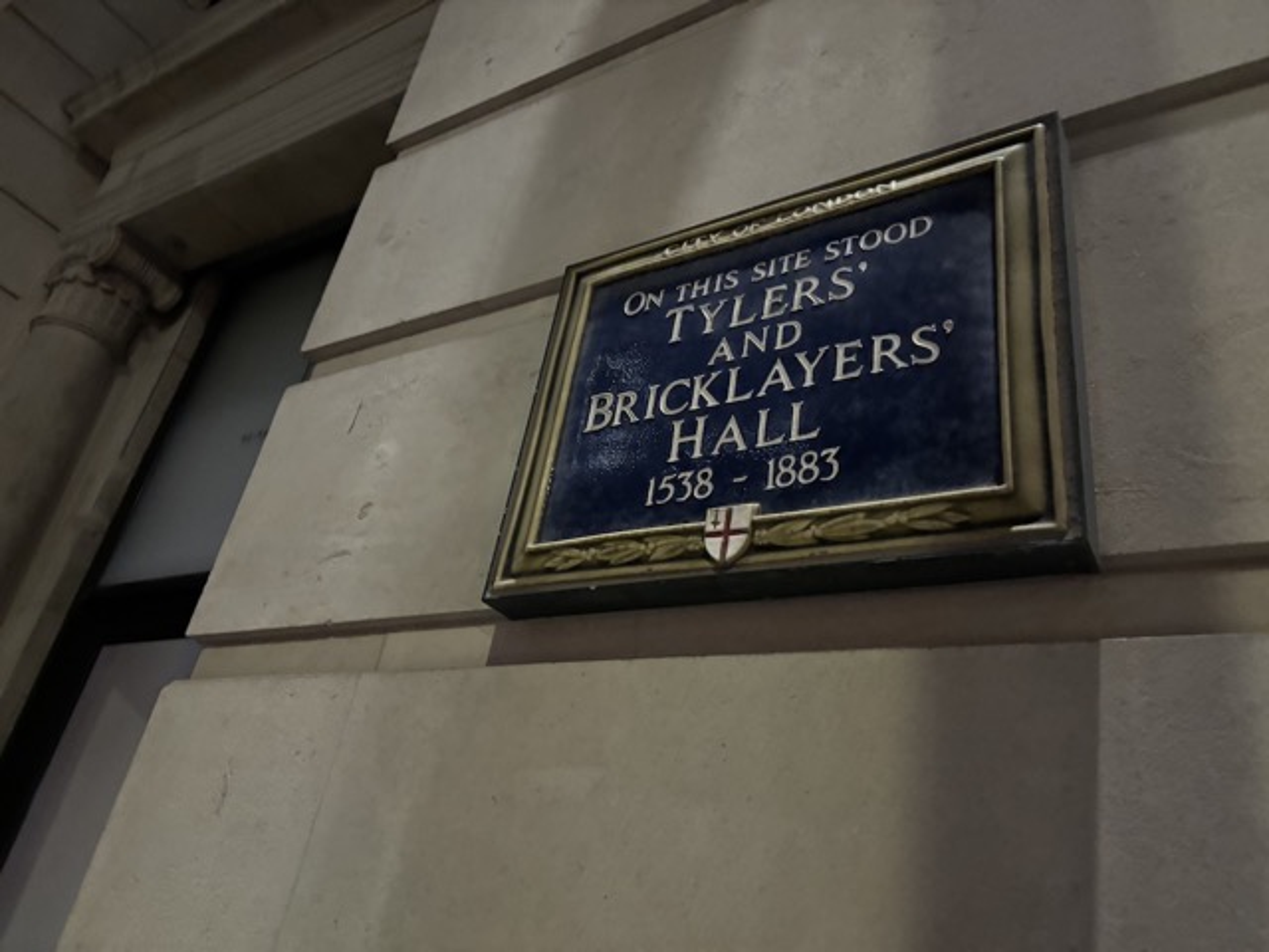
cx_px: 634
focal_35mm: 26
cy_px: 476
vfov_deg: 53.1
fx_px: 953
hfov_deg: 67.3
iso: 1000
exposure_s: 1/30
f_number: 1.6
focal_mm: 5.96
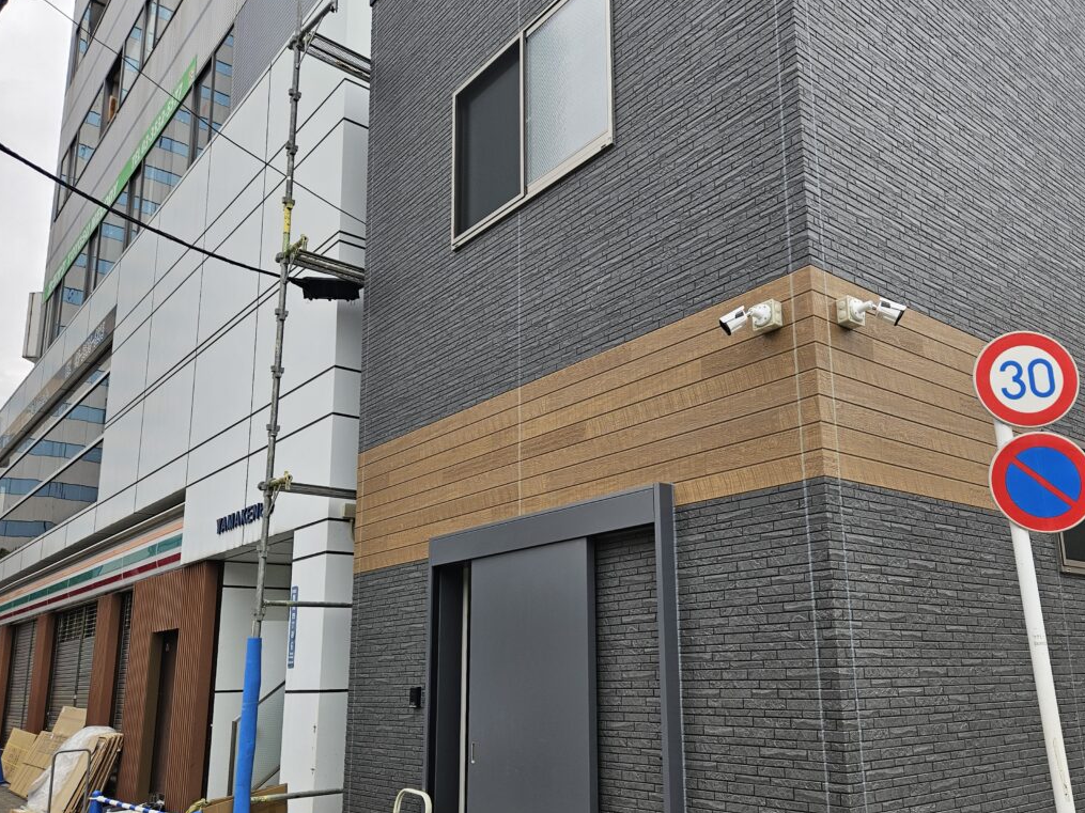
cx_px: 592
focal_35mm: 29
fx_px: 909
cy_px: 482
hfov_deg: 61.6
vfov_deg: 48.0
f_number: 1.8
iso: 32
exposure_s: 1/180
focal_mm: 5.4
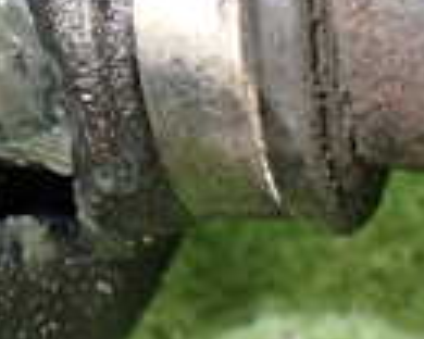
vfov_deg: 11.3
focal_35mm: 135
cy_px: -16
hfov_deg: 14.1
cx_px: 26
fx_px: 1694
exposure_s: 1/40
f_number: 2.3
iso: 800
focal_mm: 5.4
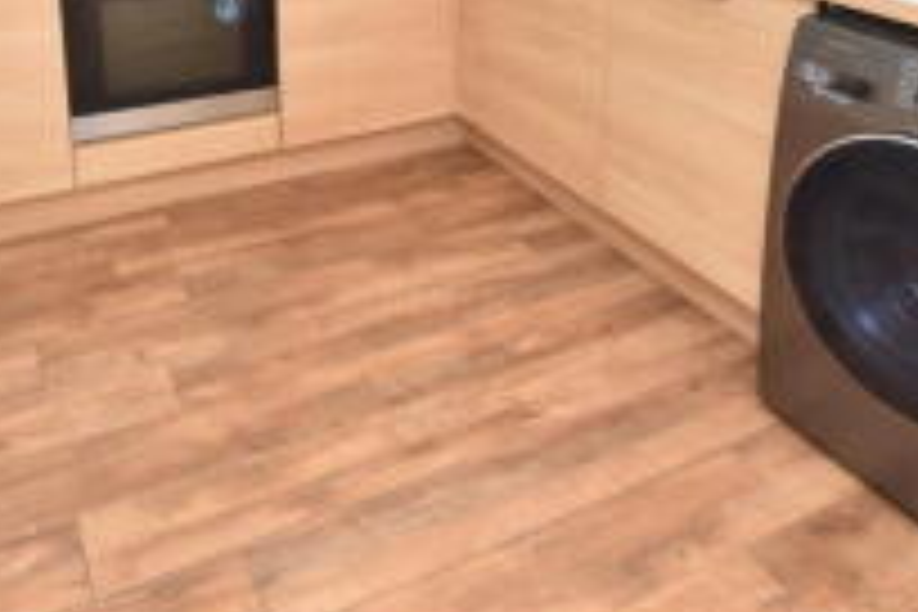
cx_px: 387
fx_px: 892
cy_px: -47
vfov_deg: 33.4
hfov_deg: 54.2
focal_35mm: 35
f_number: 5
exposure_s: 1/200
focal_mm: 10
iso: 360
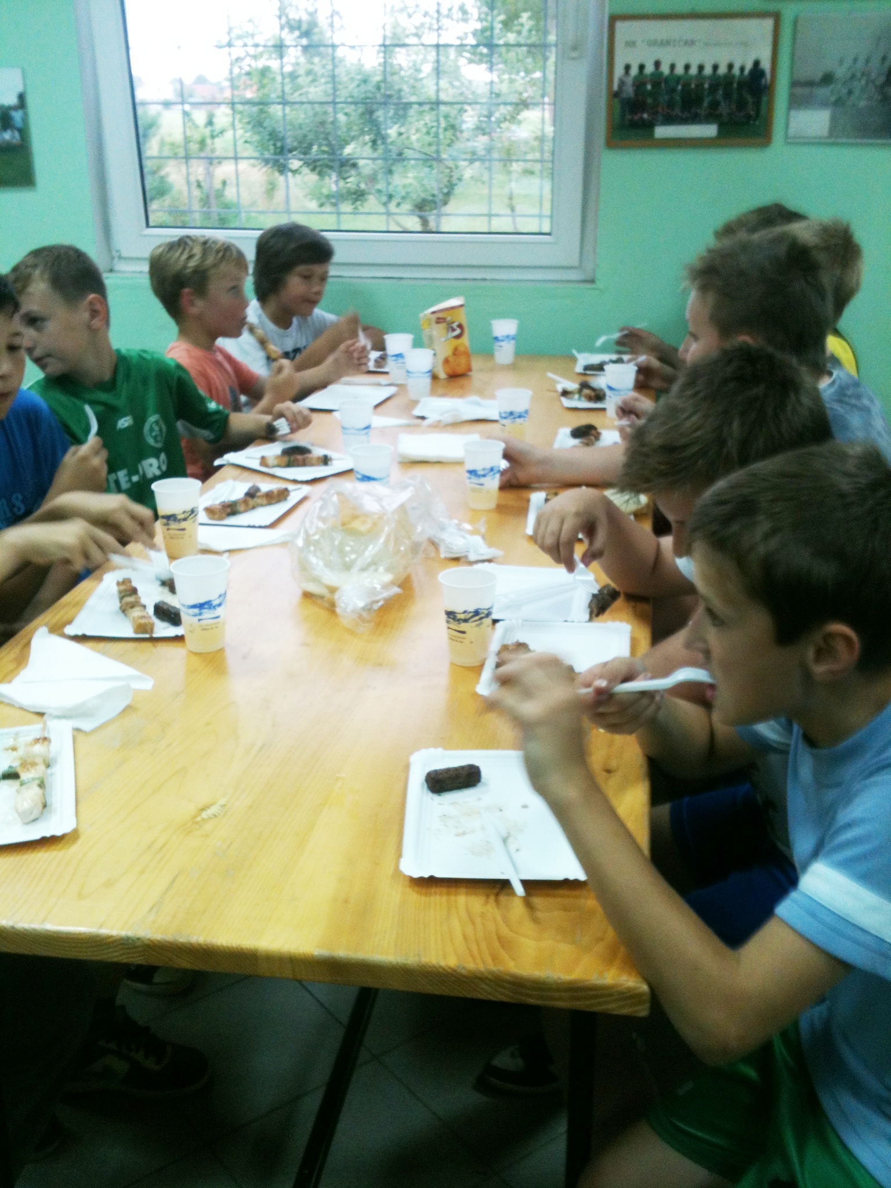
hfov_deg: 40.7
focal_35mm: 35
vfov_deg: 52.6
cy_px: 594
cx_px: 446
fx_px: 1201
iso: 80
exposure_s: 1/15
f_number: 2.8
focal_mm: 3.85
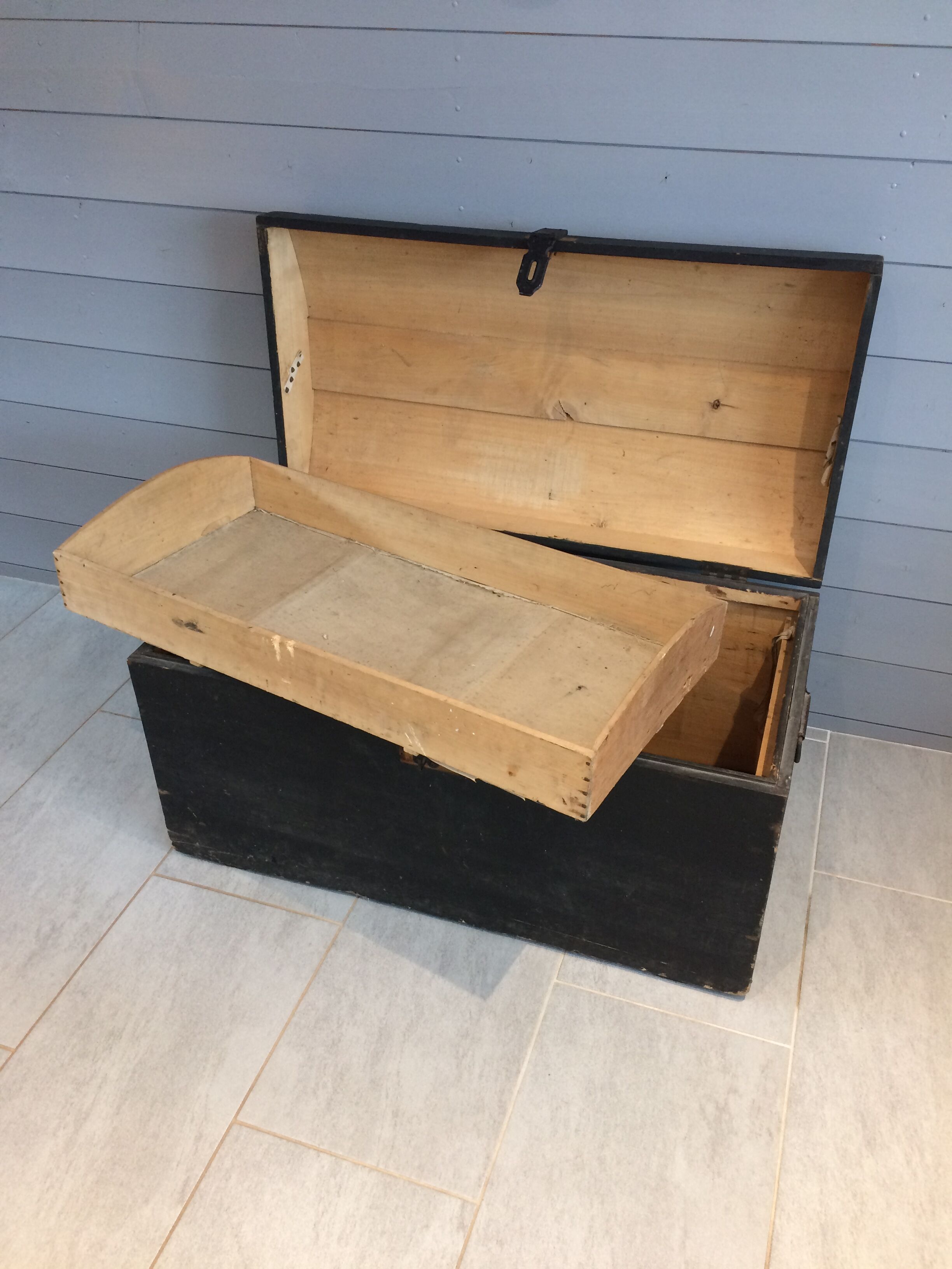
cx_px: 476
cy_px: 634
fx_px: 1063
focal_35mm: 29
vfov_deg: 61.7
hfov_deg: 48.2
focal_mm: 4.15
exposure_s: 1/33
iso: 160
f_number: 2.2
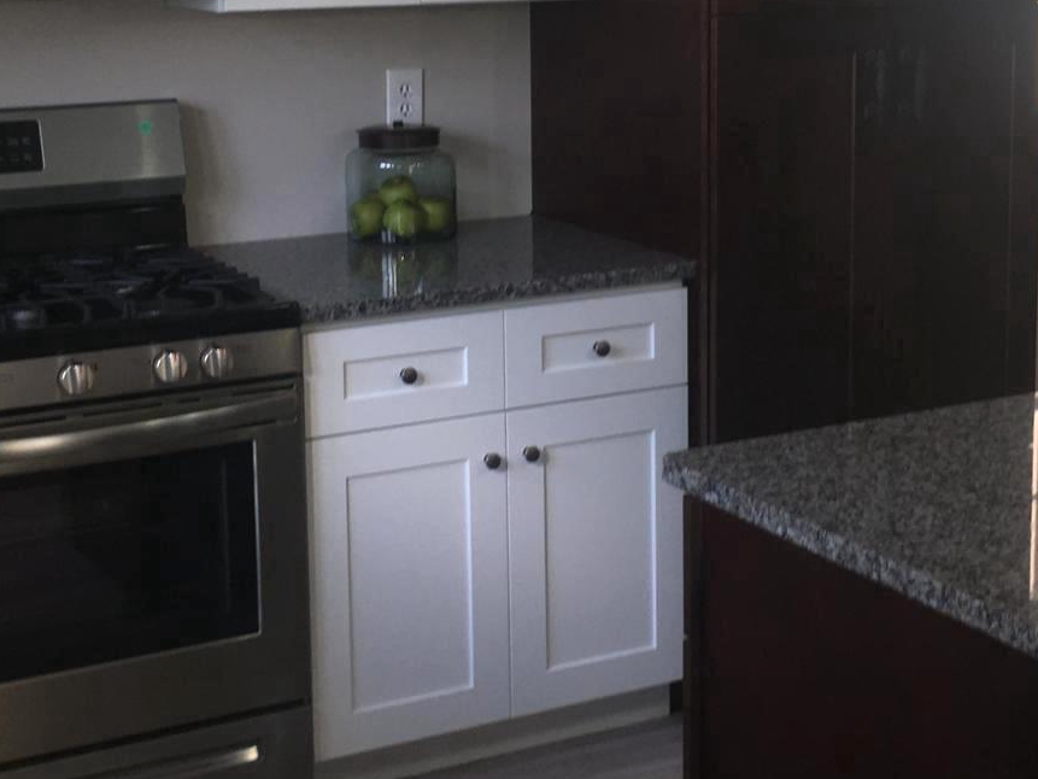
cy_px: 194
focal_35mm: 69
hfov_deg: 28.1
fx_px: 2069
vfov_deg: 21.1
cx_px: 585
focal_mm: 4.15
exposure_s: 1/45
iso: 25
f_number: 2.2
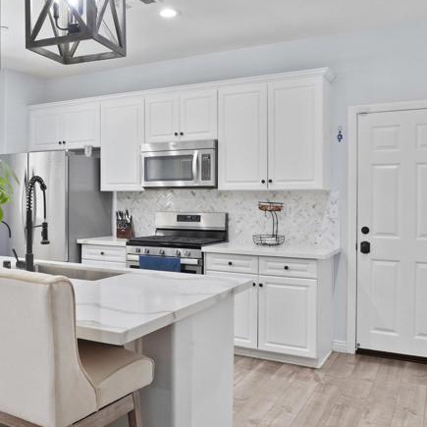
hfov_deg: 45.6
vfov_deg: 47.1
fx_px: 490
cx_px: 110
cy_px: 198
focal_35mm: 35
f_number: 8
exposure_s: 1/2
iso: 100
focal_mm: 11.7
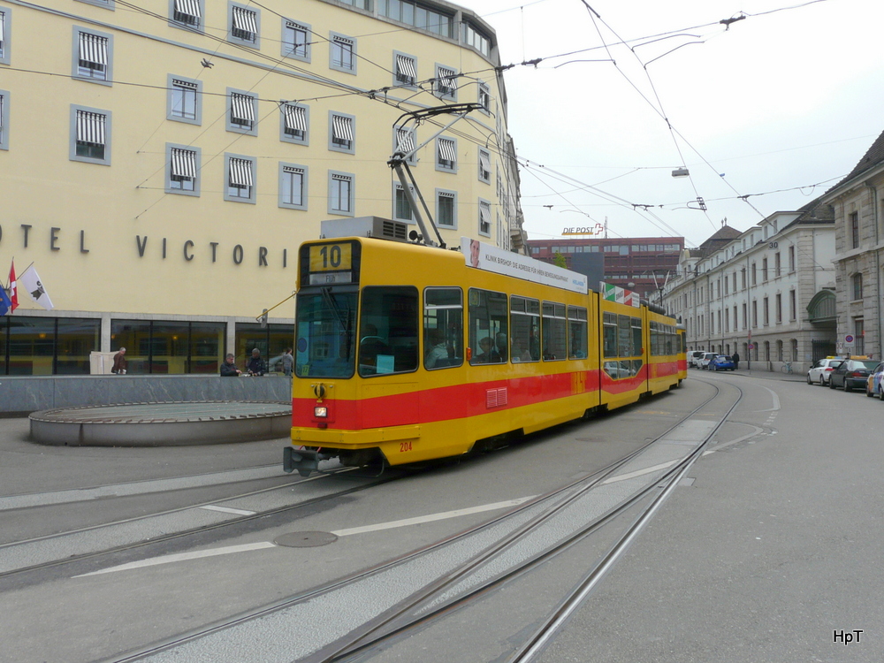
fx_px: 715
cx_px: 442
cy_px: 332
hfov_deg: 63.4
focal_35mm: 28
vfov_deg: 49.7
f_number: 5.6
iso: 100
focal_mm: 4.6
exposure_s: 1/320
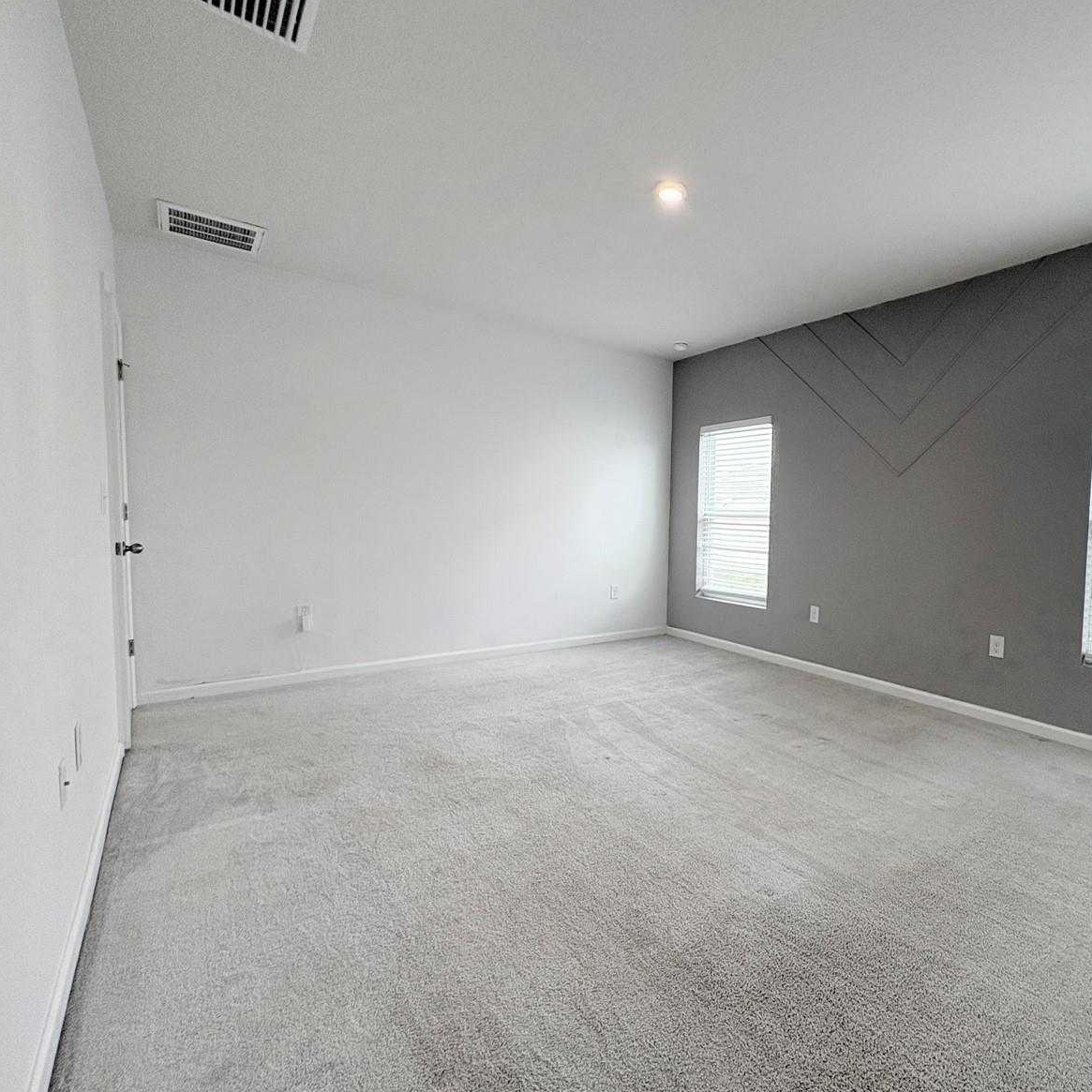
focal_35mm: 17
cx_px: 711
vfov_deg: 84.0
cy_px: 554
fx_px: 607
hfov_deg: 81.6
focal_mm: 2.22
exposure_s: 1/120
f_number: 2.2
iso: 160
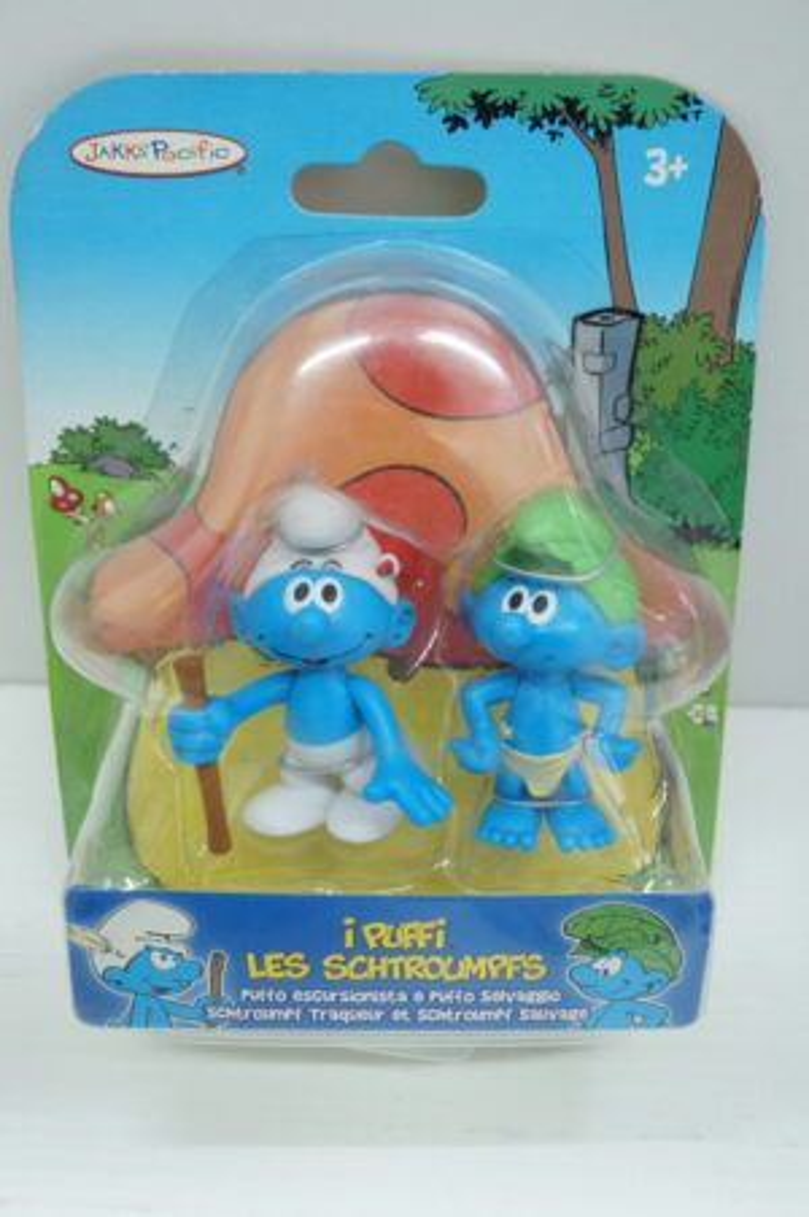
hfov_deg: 39.9
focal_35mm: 33
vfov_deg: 57.3
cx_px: 404
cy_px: 608
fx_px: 1114
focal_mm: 22
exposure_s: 1/60
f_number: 5.6
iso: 2000
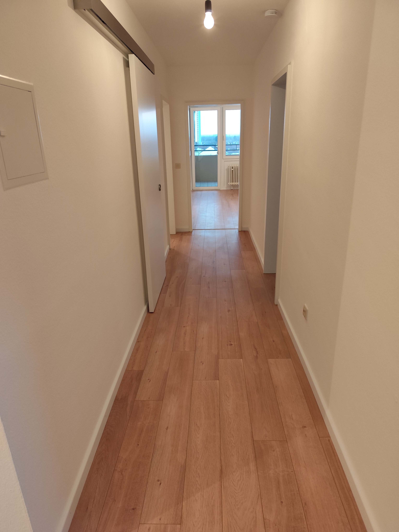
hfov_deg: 58.9
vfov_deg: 73.9
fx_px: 353
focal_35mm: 23
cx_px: 200
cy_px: 266
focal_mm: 6.14
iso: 1600
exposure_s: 1/50
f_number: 1.65
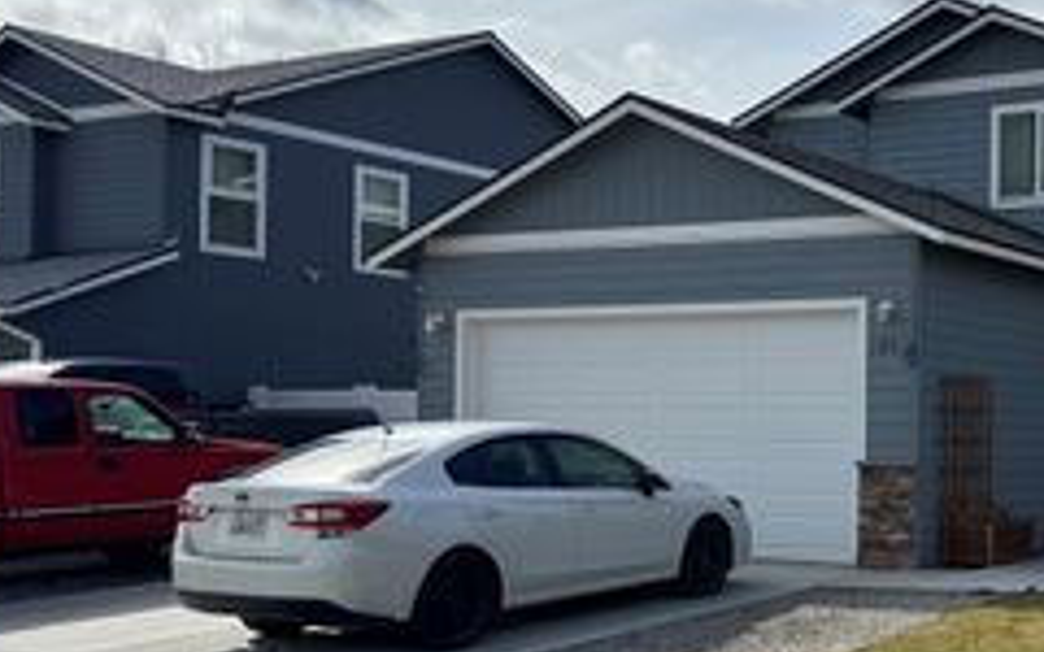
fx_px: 1508
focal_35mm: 53
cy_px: 406
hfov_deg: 35.7
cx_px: 953
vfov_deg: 24.4
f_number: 1.78
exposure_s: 1/6410
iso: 80
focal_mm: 6.76
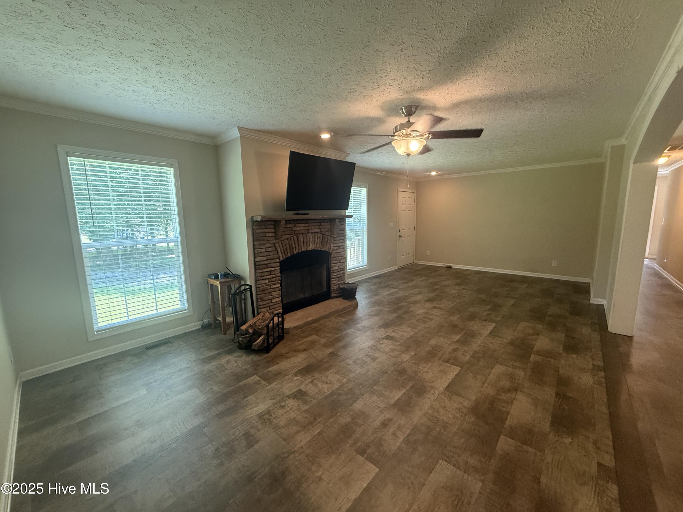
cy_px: 256
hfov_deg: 102.1
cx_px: 342
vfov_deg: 85.7
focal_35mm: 14
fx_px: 276
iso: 500
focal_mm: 2.22
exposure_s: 1/120
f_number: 2.2
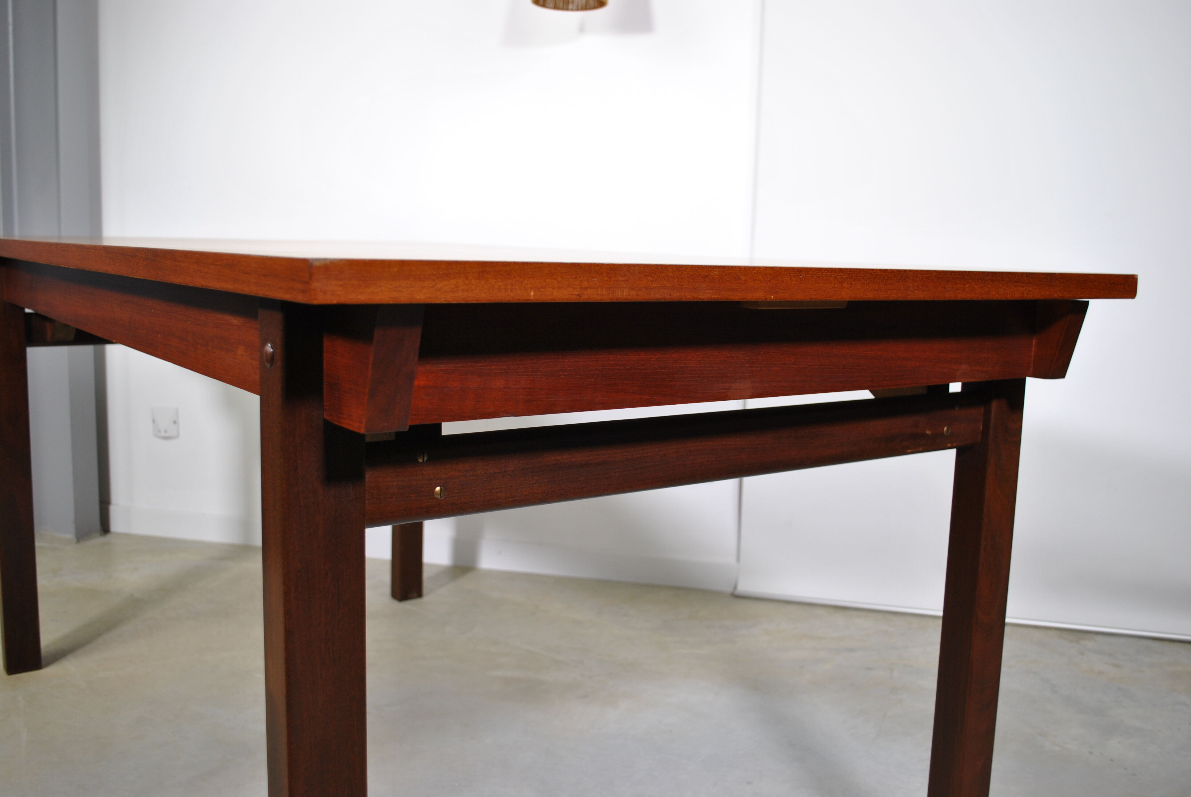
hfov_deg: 57.2
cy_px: 398
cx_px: 596
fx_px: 1093
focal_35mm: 33
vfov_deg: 40.1
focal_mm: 22
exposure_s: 1/20
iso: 200
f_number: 4.5
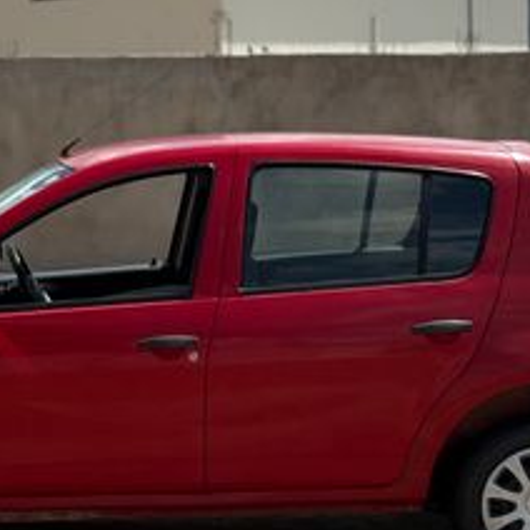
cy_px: 400
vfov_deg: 18.4
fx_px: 1628
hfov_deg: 18.4
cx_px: 140
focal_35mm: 94
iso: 100
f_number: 1.78
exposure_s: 1/8772
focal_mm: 6.76
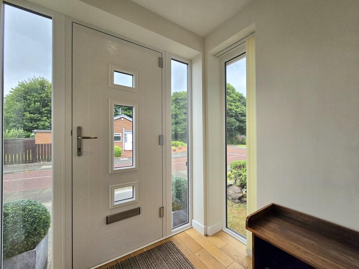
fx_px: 135
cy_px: 134
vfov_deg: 89.9
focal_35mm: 13
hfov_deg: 106.2
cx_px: 180
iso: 50
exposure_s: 1/370
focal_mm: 2.2
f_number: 2.2
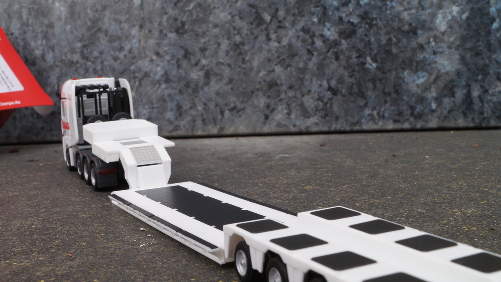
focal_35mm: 46
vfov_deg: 25.8
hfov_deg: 44.5
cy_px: 194
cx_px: 220
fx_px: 611
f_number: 14
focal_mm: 18
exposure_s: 1/60
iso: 200
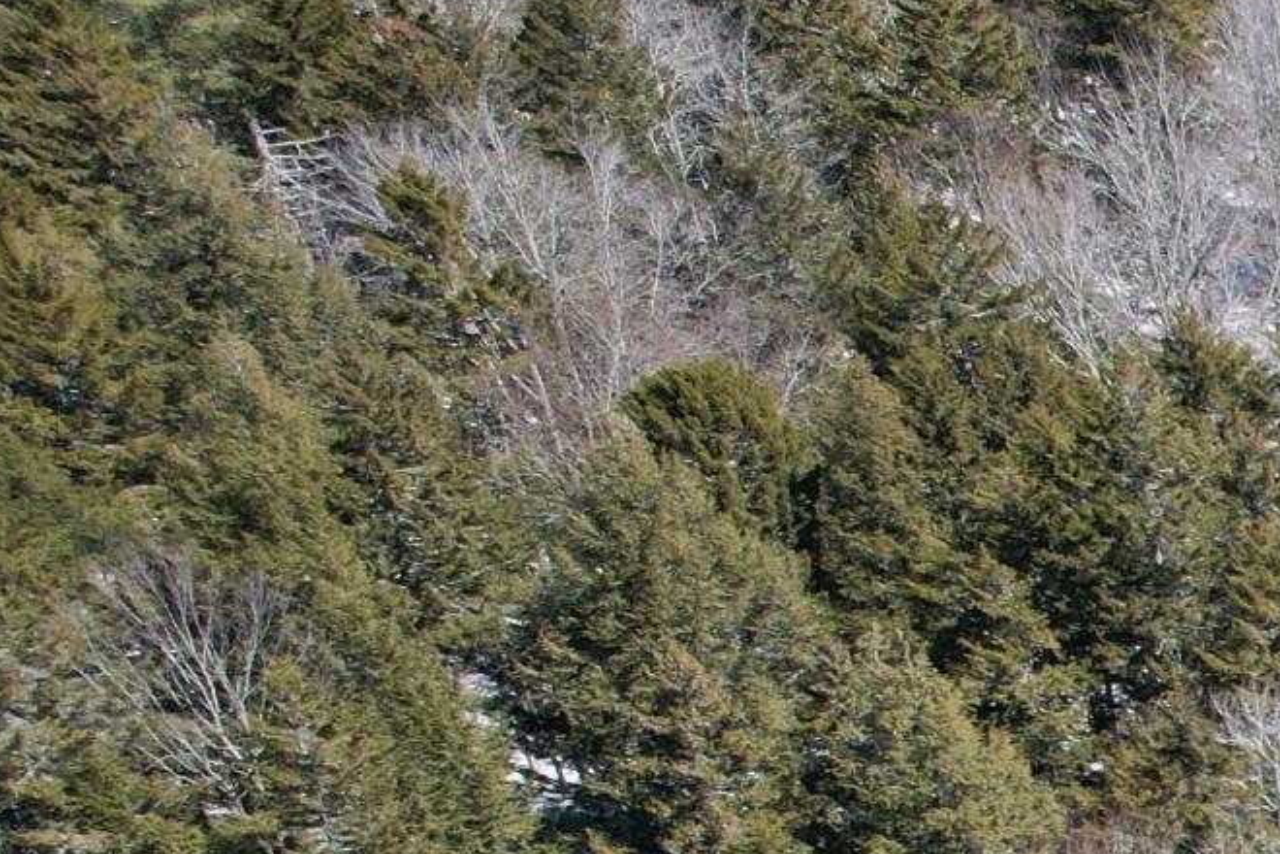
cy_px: 1335
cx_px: 2901
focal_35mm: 100
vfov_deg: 12.9
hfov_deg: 14.7
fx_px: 3555
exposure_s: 1/1250
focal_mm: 8.38
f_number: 2.8
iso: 130
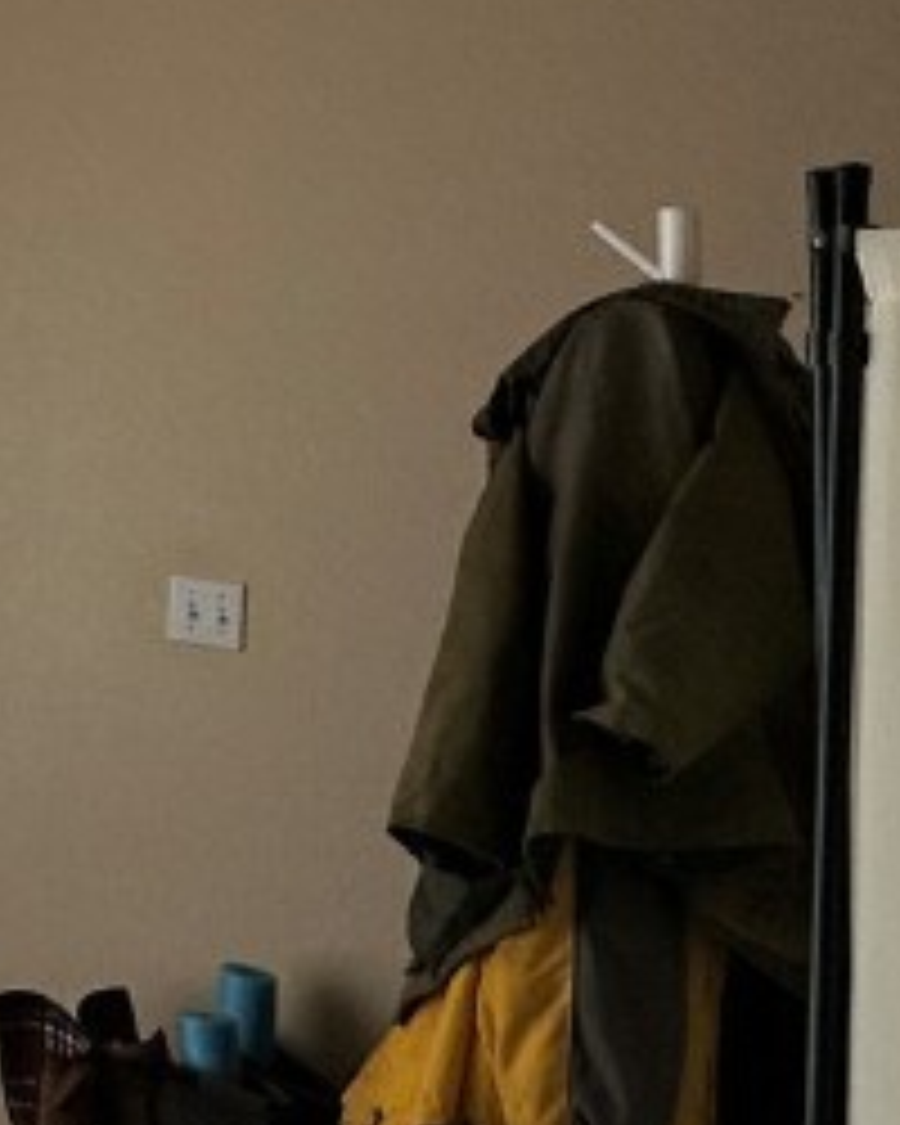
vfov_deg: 33.0
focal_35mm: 56
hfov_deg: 18.5
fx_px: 1865
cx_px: -868
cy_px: 292
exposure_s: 1/109
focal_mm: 2.22
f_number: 2.2
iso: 40
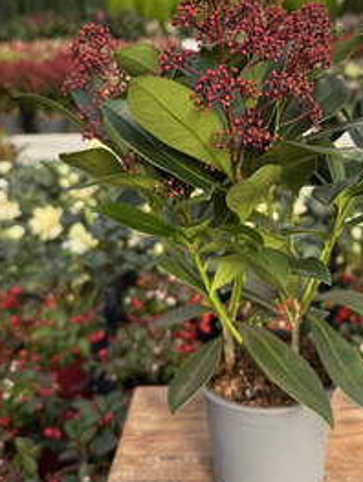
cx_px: 244
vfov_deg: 45.2
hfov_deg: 34.9
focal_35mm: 41
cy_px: 170
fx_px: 572
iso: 100
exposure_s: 1/1230
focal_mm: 6.76
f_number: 1.78
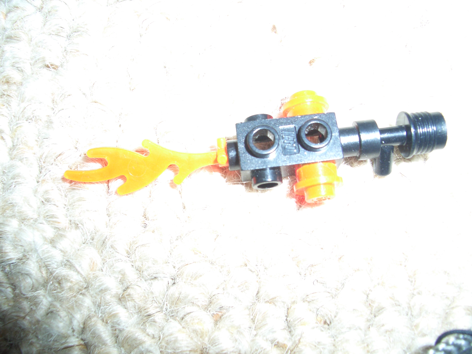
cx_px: 236
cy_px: 177
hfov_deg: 52.6
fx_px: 477
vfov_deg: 40.7
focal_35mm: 35
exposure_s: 1/60
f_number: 4.3
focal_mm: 5.8
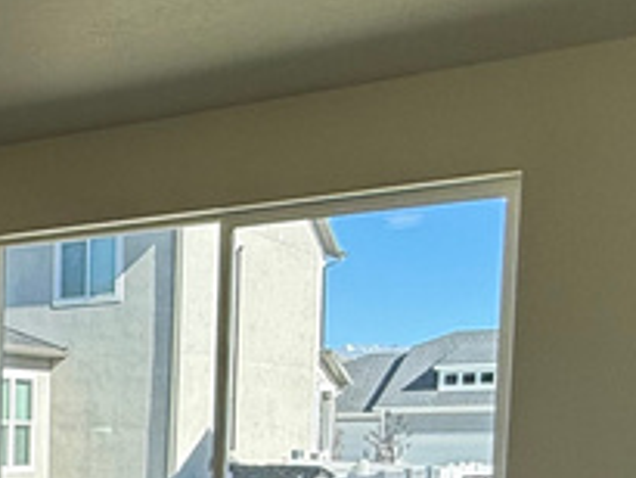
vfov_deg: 19.8
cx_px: -366
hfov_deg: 22.0
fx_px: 1287
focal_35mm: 70
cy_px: 565
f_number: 2.2
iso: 64
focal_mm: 2.22
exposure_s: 1/461
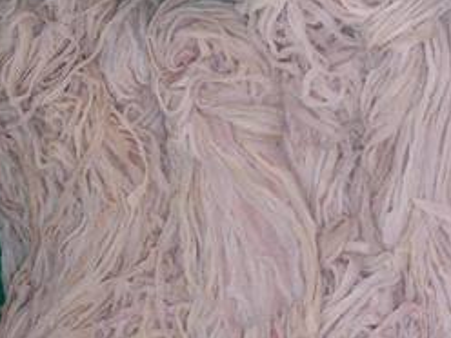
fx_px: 1550
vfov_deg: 12.4
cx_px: 309
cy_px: 219
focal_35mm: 119
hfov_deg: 16.5
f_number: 3.2
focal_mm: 9.8
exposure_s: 1/60
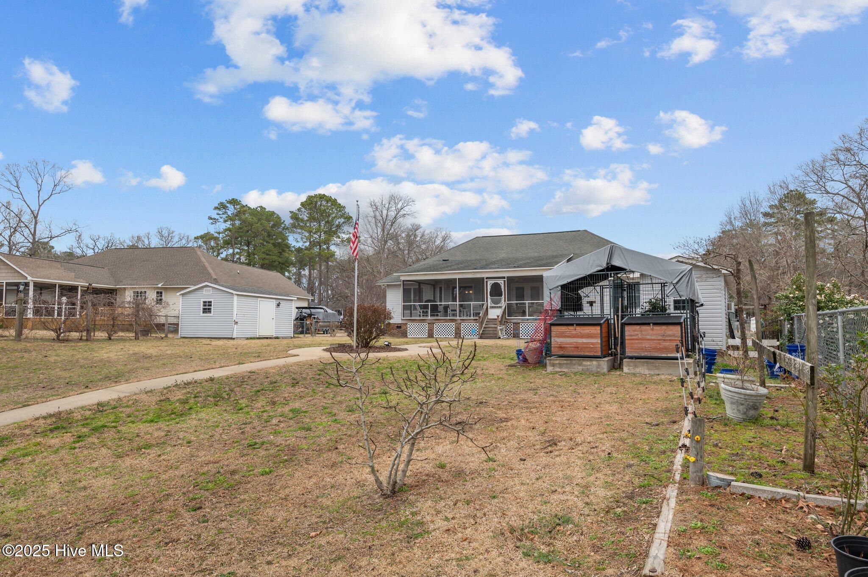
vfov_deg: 57.1
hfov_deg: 78.6
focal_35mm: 22
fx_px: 530
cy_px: 288
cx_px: 434
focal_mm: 22
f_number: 8
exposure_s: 1/320
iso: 250
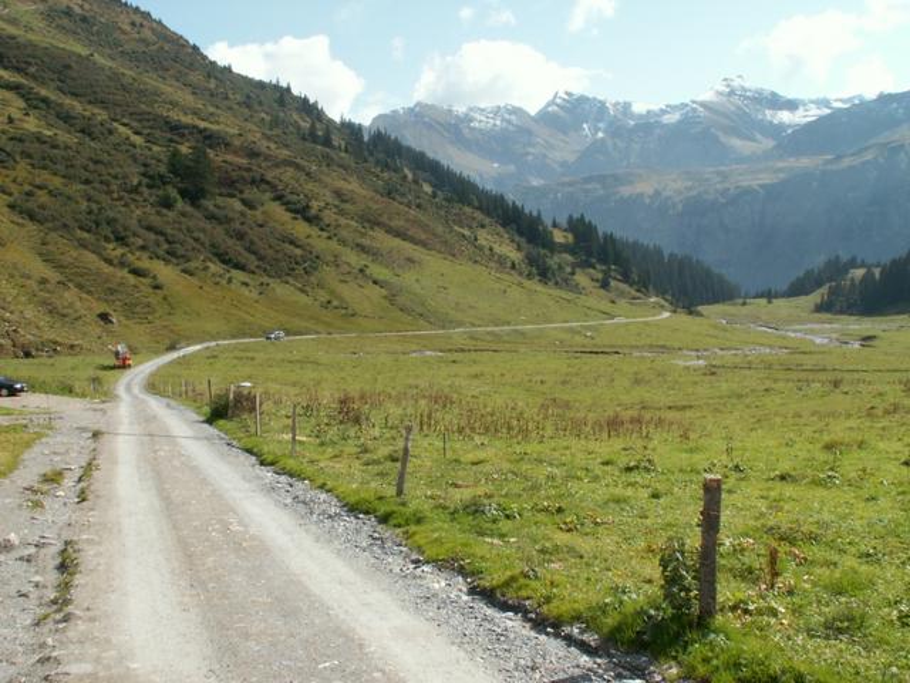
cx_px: 455
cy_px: 342
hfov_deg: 52.6
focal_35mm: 35
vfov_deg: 40.7
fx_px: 920
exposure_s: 1/100
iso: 50
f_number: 8
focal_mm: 5.86
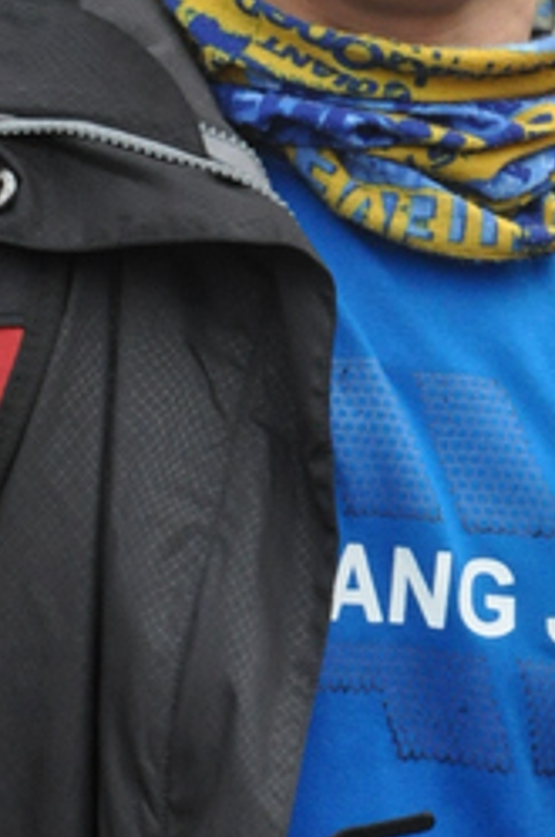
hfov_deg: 8.1
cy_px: 151
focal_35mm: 169
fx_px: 3915
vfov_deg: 12.2
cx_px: 372
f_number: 14
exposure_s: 1/320
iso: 1600
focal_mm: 35
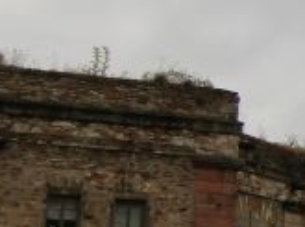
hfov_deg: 12.8
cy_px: 155
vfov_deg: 10.5
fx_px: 1240
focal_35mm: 141
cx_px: 549
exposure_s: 1/400
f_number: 3.5
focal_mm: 5.2
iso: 64
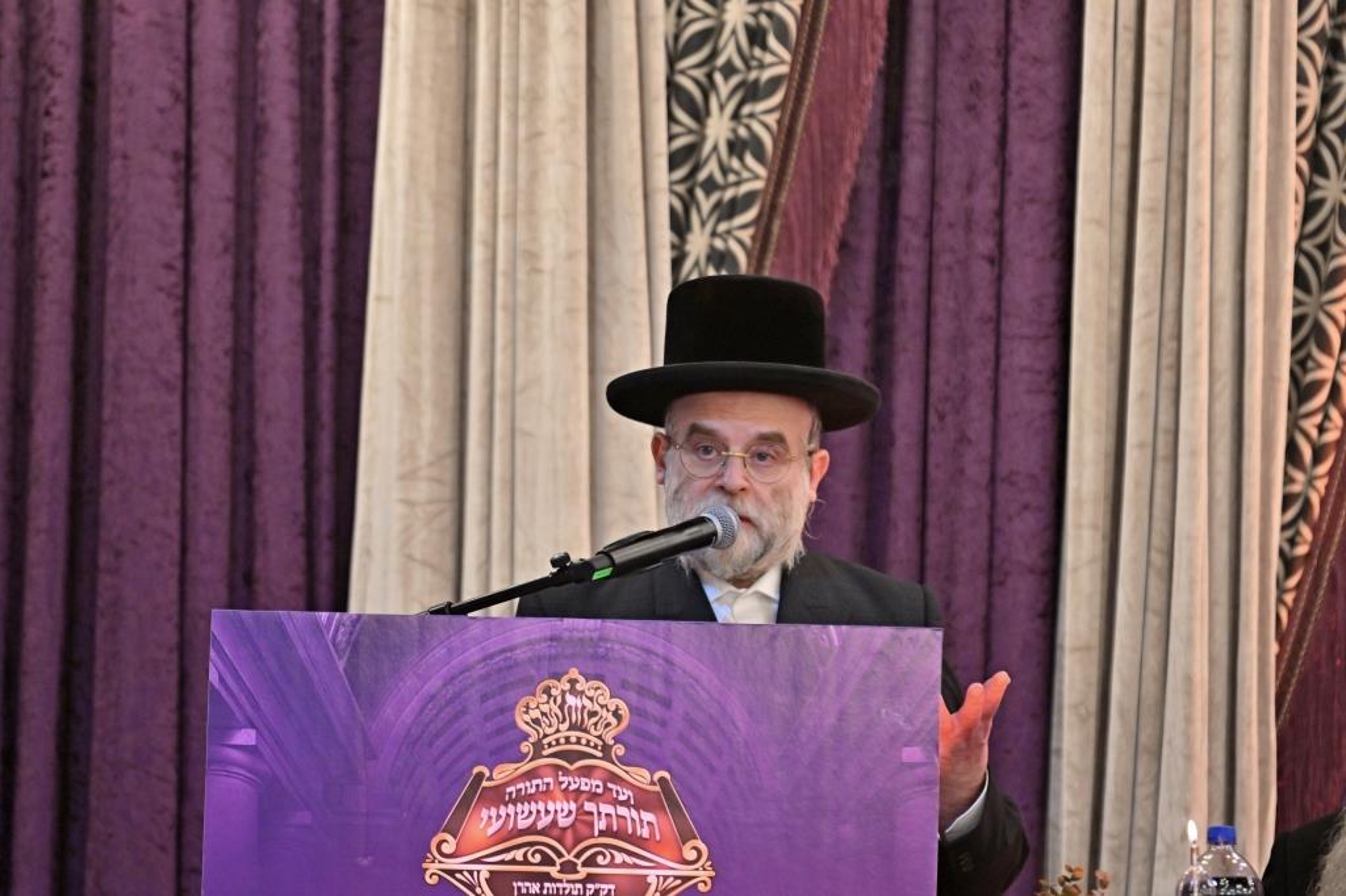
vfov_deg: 4.6
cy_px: 448
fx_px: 11212
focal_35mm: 300
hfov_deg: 6.9
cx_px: 673
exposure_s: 1/160
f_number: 2.8
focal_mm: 200
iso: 640
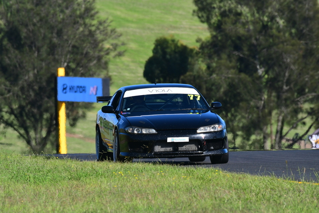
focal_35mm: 750
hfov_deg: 2.8
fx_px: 6644
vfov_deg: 1.8
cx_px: 160
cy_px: 106
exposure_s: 1/640
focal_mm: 500
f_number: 11
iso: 500
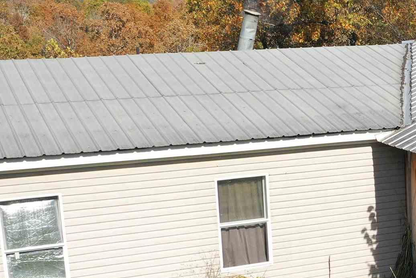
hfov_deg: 23.0
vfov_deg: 16.3
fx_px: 959
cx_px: 456
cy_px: 232
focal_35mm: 83
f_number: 3.5
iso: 100
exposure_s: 1/50
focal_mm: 10.26
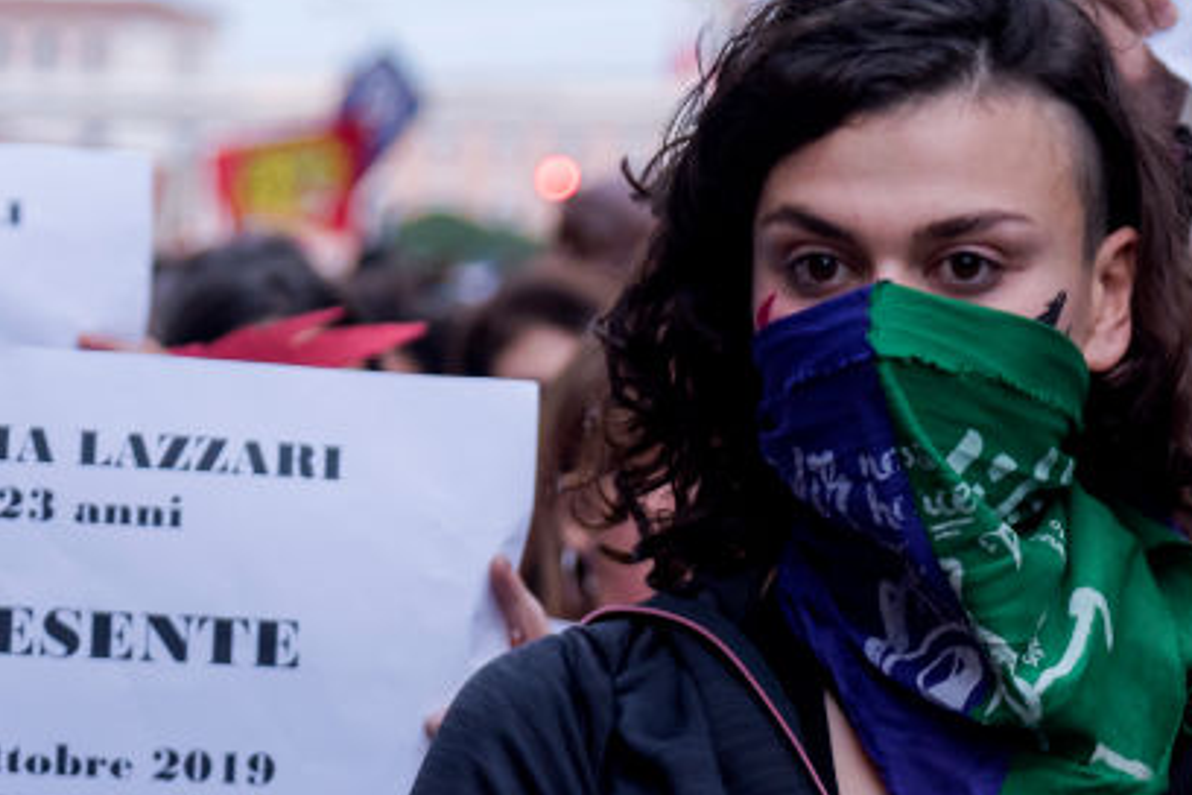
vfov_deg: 7.0
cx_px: 1119
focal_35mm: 196
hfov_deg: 10.4
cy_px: 580
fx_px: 6489
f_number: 4
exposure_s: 1/250
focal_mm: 78
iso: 640
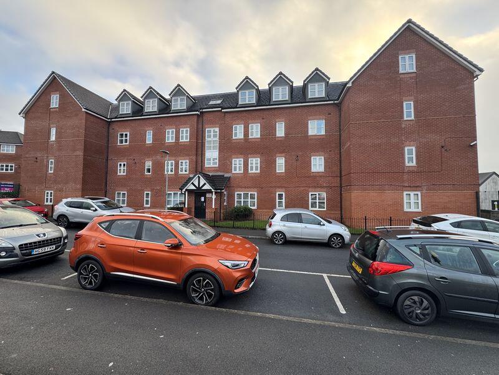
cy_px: 188
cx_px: 250
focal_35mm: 14
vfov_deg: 85.7
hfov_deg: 102.1
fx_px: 202
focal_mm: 2.22
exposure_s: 1/99
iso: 50
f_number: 2.2
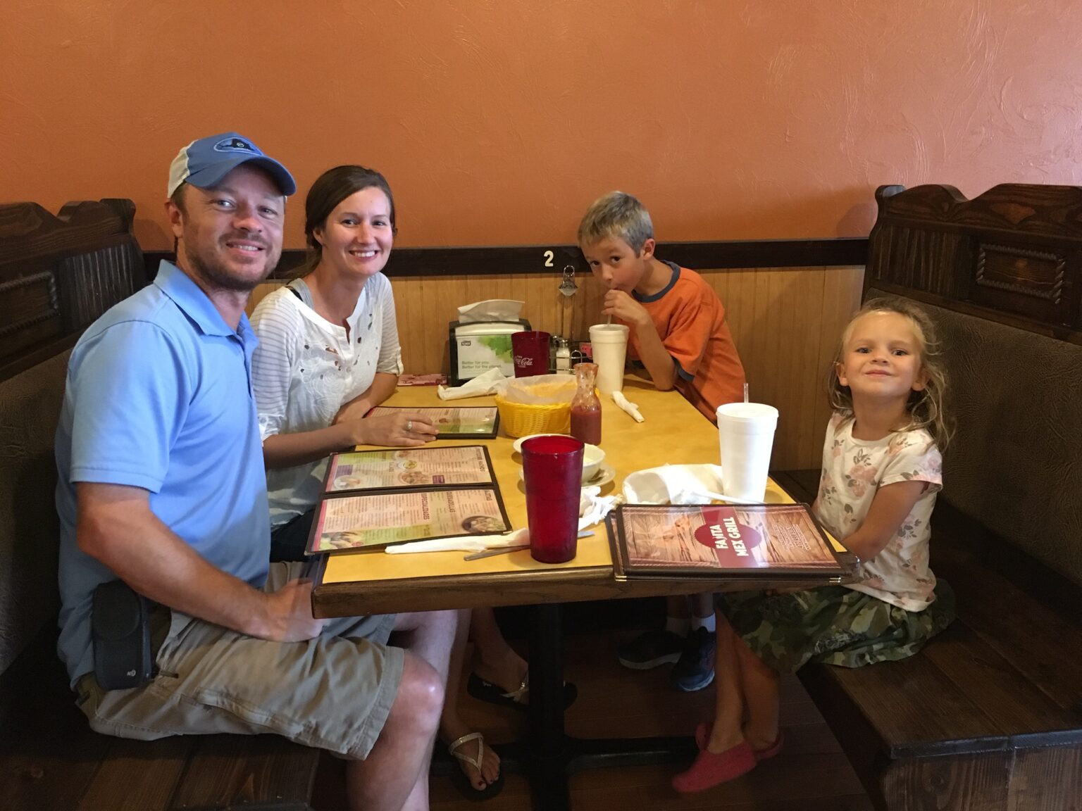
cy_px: 406
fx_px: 906
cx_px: 541
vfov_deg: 48.2
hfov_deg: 61.7
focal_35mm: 29
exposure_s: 1/15
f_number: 2.2
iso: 250
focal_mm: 4.15
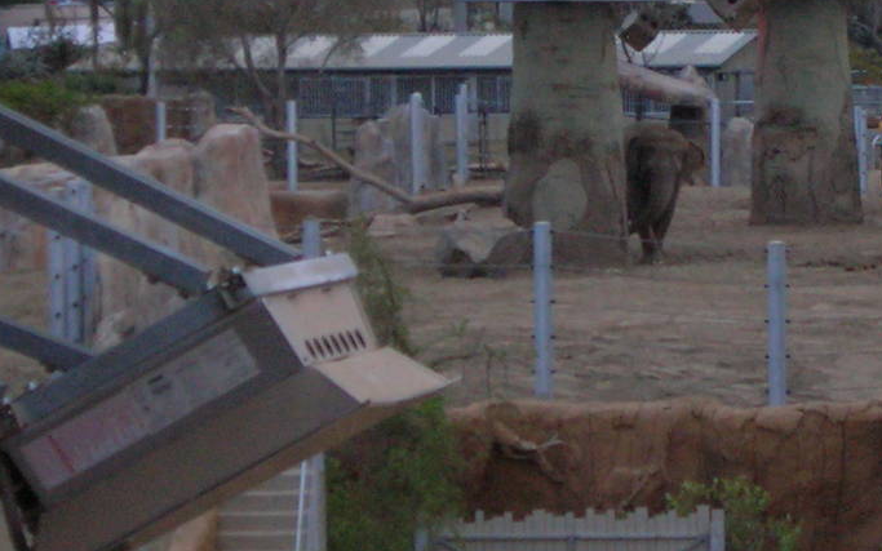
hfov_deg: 8.3
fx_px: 6082
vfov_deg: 5.2
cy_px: 220
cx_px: 672
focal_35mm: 253
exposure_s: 1/60.1
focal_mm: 17.1
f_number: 4.9
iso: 141
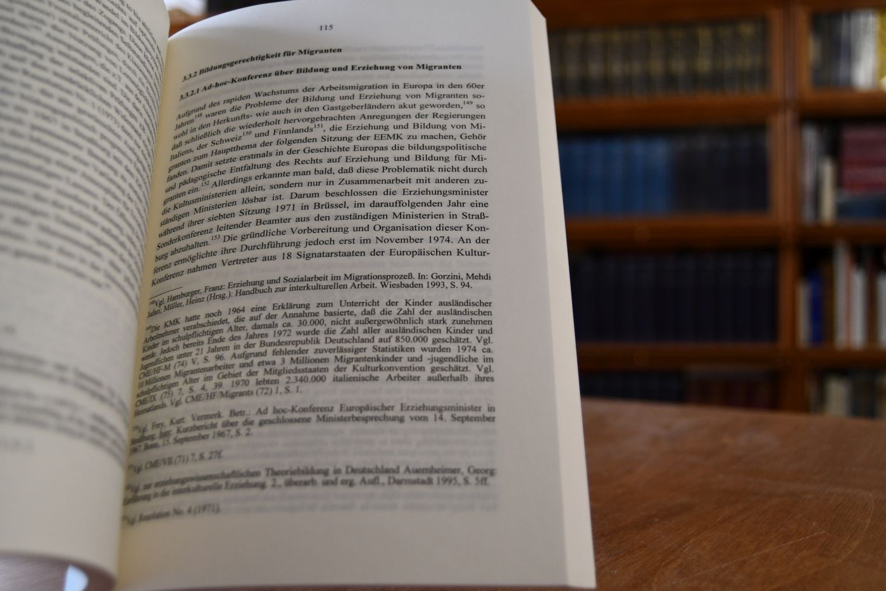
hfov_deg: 53.1
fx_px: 886
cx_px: 443
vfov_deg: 36.9
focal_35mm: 36
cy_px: 296
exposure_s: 1/200
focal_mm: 24
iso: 800
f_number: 3.8
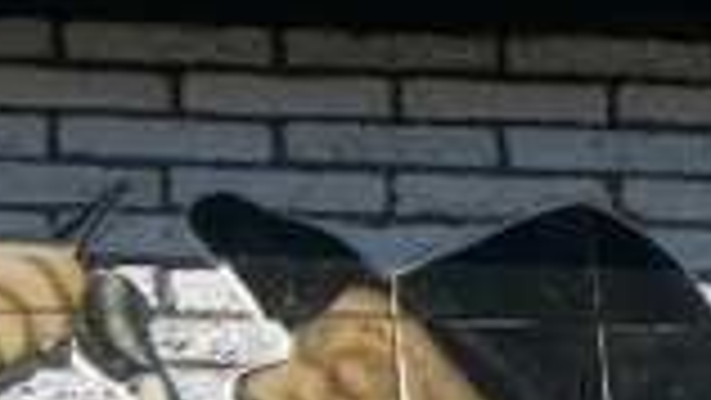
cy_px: 890
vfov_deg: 3.8
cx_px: 270
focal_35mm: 318
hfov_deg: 6.8
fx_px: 5997
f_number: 4.6
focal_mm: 13.7
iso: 80
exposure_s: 1/800
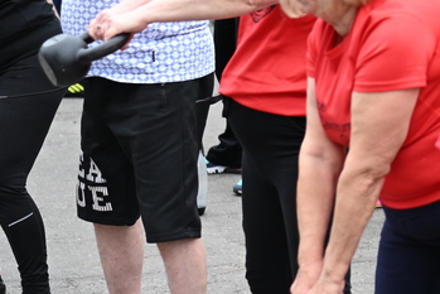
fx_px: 2103
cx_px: 647
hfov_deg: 11.5
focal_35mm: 172
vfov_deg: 7.9
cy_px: -98
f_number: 2.5
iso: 320
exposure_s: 1/1600
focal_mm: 50
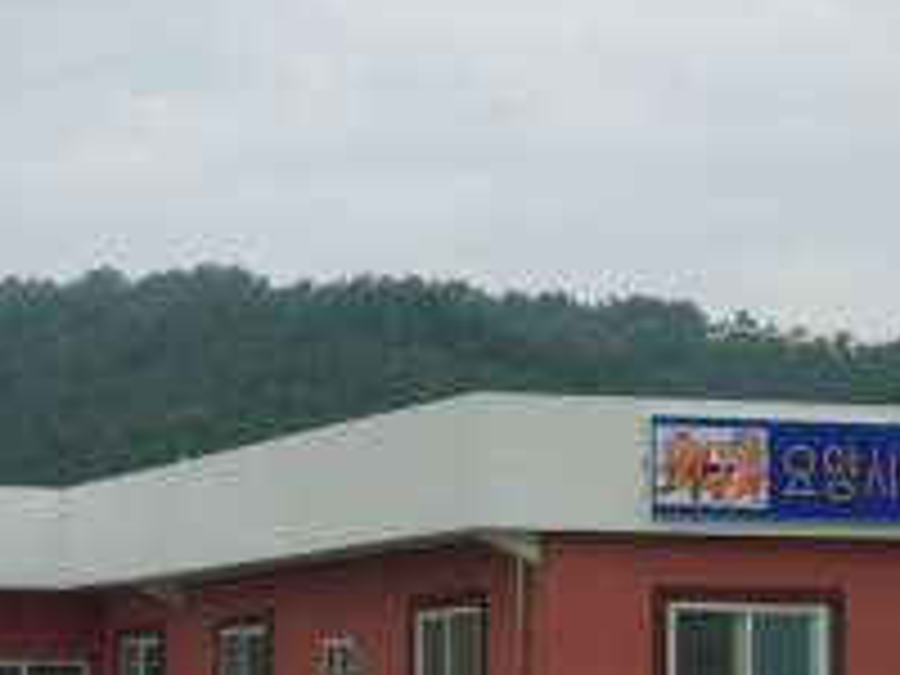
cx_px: 130
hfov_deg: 13.9
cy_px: 414
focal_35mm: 141
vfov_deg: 10.5
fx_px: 3666
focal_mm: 9.2
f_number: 7.9
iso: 50
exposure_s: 1/250
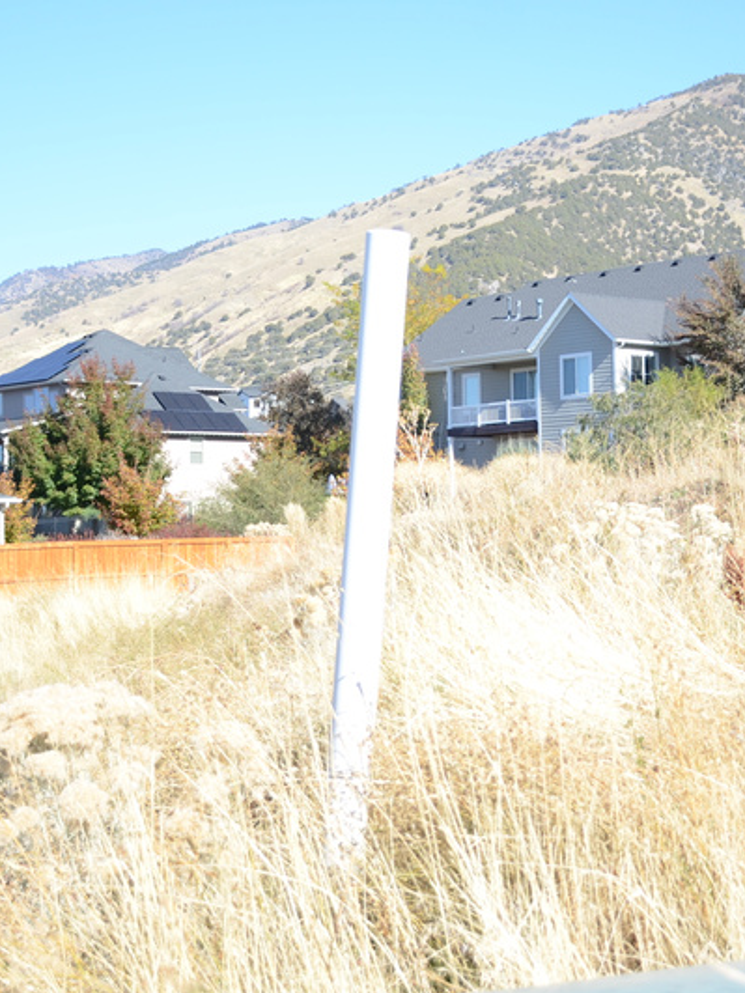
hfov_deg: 20.4
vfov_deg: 27.0
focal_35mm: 72
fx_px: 2066
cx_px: 500
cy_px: 379
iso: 100
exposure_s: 1/400
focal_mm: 26
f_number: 3.8
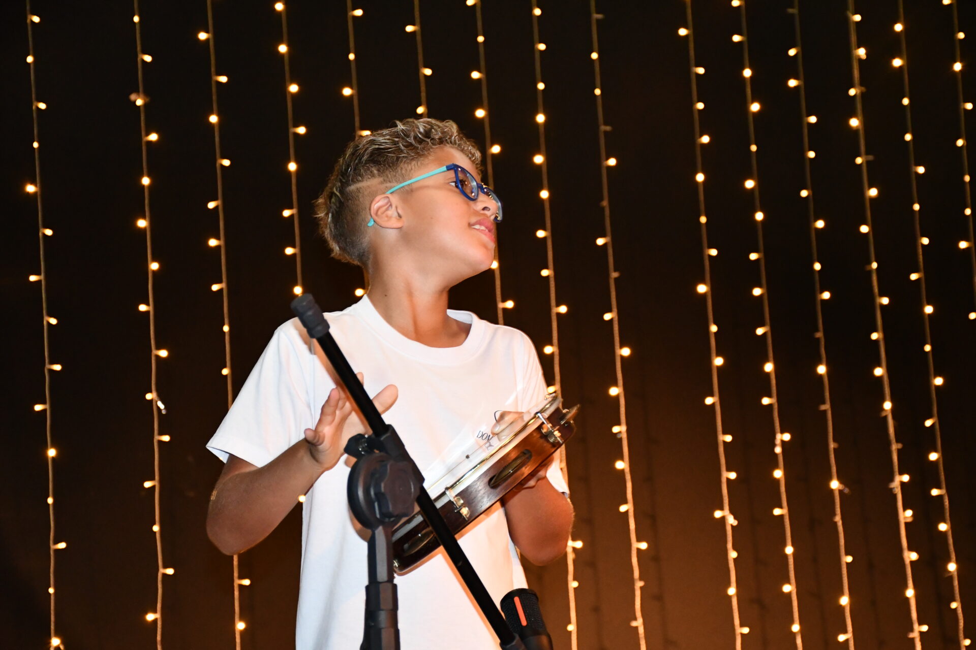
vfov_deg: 15.2
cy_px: 325
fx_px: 2440
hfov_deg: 22.6
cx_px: 488
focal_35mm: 90
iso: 4000
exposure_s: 1/60
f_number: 5
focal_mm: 60
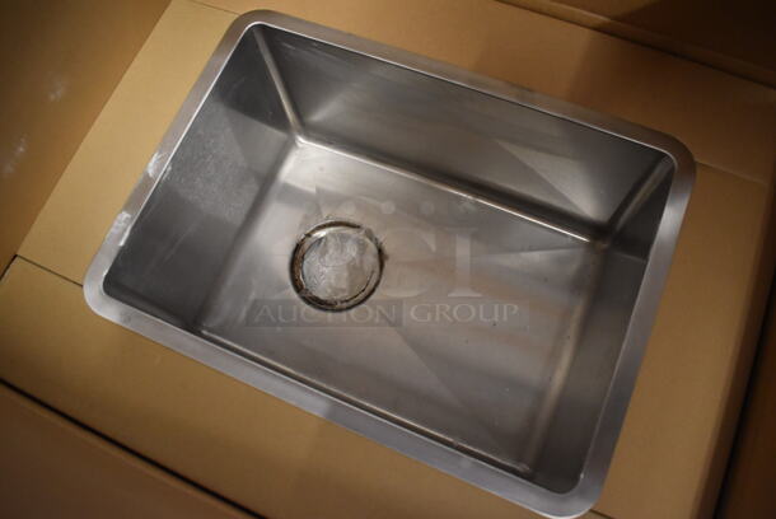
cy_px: 260
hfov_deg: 67.3
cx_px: 388
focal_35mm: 27
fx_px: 583
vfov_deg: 48.0
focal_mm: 18
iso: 3200
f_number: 3.5
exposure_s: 1/125
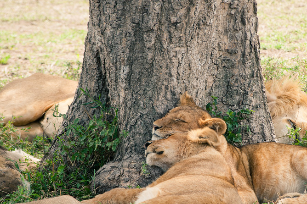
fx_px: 3674
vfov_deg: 3.2
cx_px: 191
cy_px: 125
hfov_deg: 4.8
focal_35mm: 431
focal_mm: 200
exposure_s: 1/160
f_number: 7.1
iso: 200
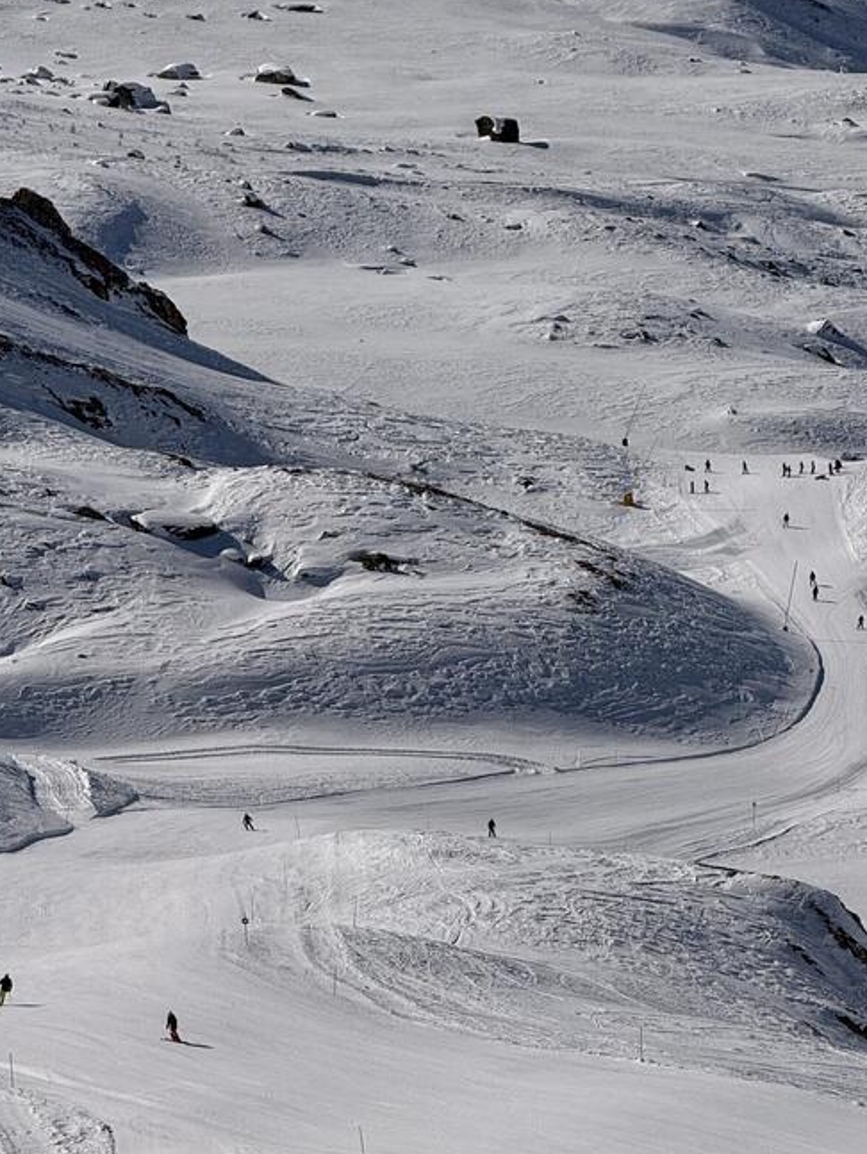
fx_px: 6372
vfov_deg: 10.3
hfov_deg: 7.8
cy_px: 794
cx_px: 479
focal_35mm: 191
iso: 40
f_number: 2.8
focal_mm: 15.66
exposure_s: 1/6289
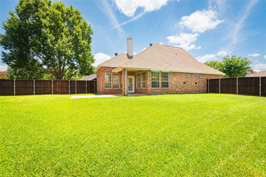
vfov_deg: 73.8
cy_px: 88
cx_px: 133
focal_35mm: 16
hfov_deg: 96.7
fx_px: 118
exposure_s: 1/160
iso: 100
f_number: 7.1
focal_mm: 16
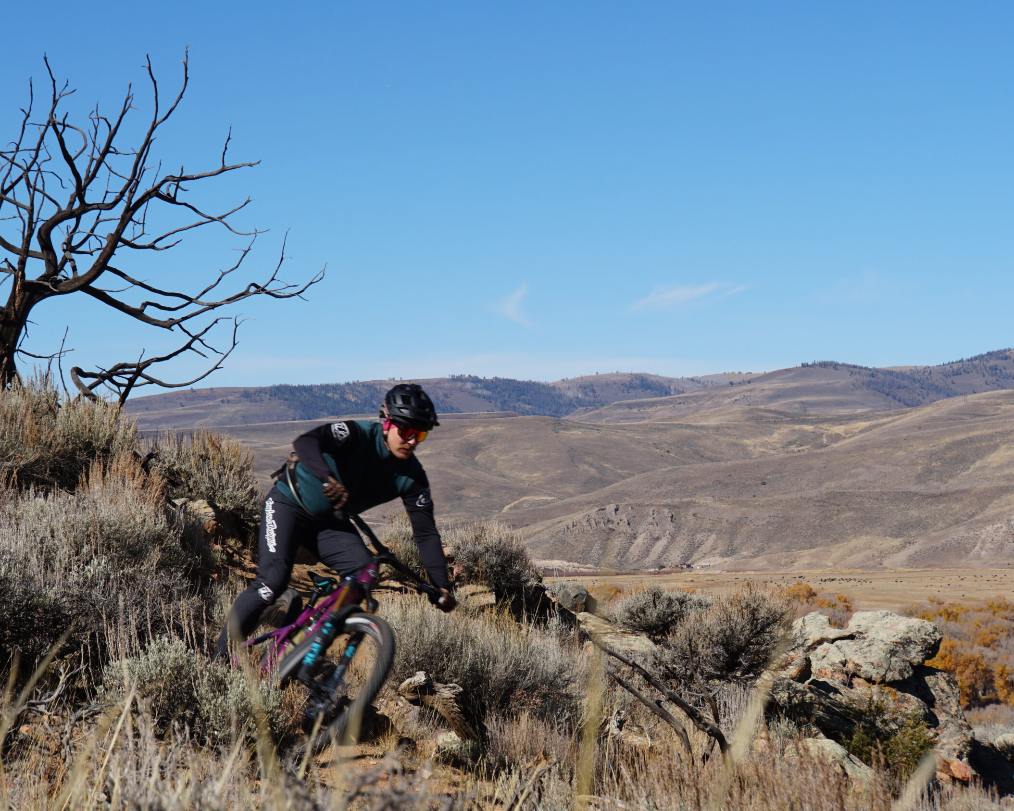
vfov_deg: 17.0
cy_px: 409
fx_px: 2718
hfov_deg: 21.1
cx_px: 419
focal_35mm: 91
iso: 100
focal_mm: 53
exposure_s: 1/160
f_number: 10
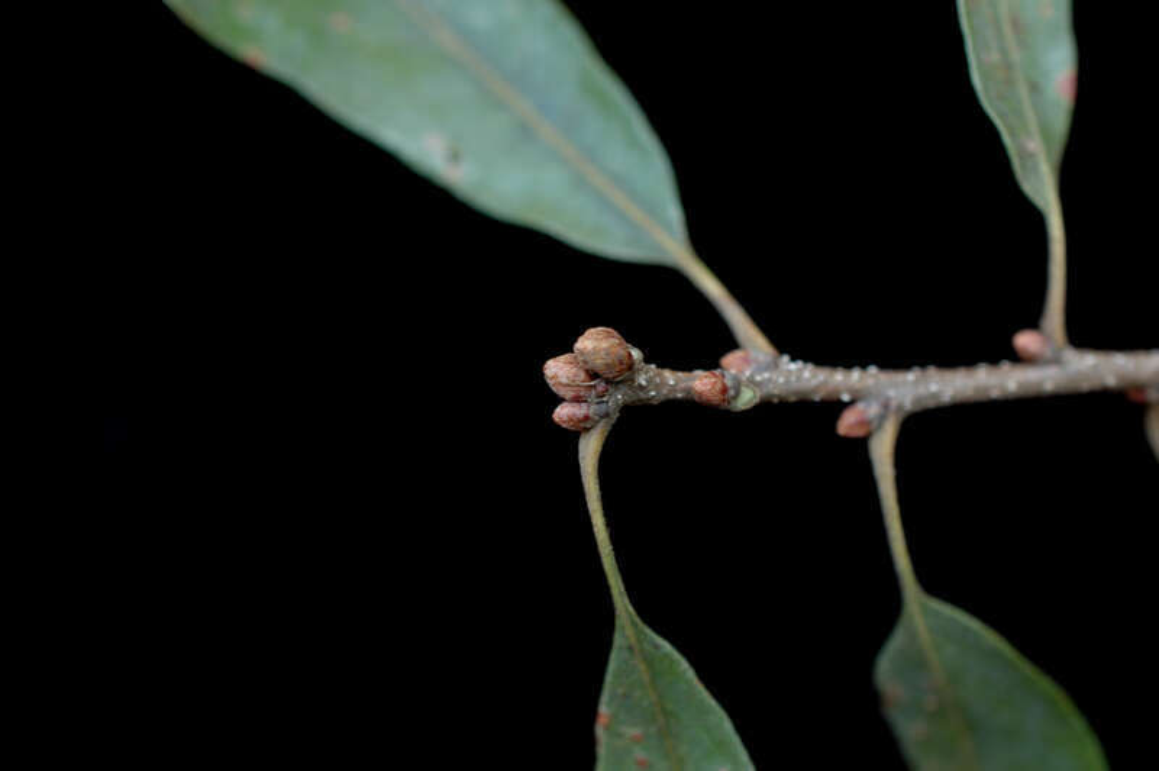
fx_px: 1930
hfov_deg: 33.4
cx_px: 580
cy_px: 386
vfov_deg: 22.6
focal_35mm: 60
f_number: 4.5
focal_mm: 40
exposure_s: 1/50
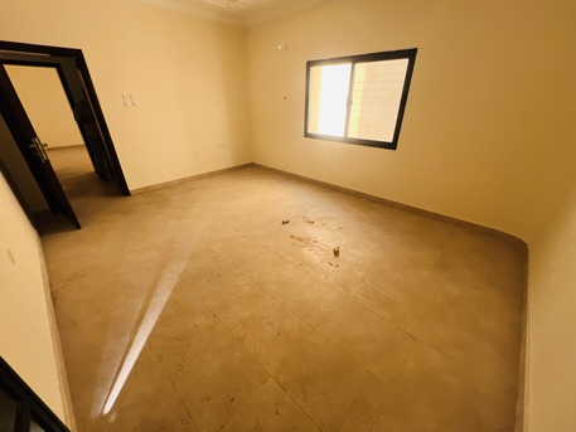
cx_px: 288
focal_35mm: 13
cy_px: 216
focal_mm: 1.57
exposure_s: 1/72
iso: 250
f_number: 1.8
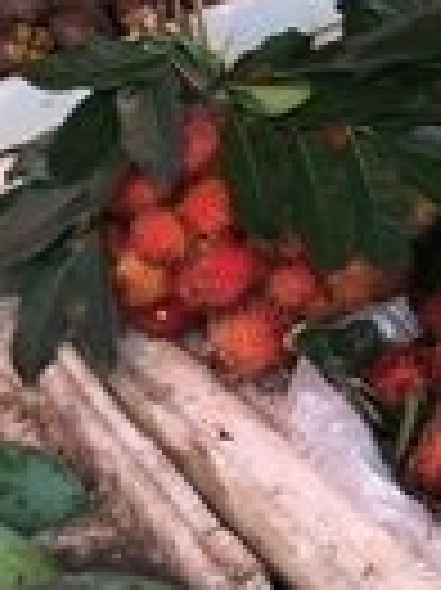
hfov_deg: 12.3
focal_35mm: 116
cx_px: 585
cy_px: 83
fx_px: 1974
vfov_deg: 16.8
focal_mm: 4.15
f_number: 2.2
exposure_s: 1/33
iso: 32
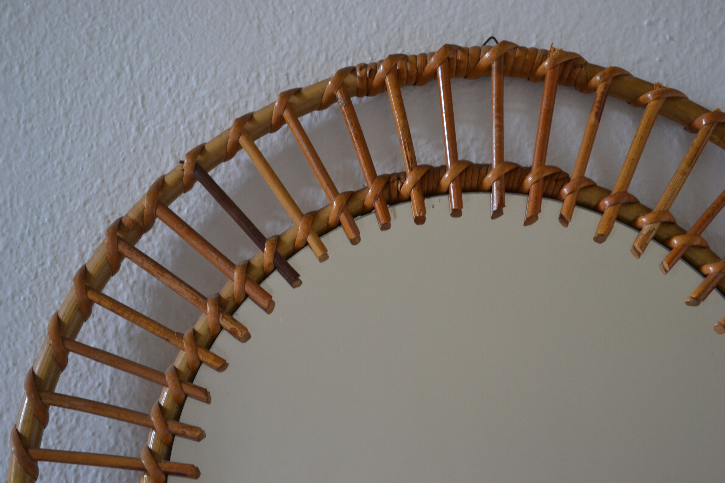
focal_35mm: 69
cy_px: 242
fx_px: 1389
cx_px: 362
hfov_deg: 29.2
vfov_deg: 19.7
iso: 400
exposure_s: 1/15
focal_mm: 46
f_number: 5.3
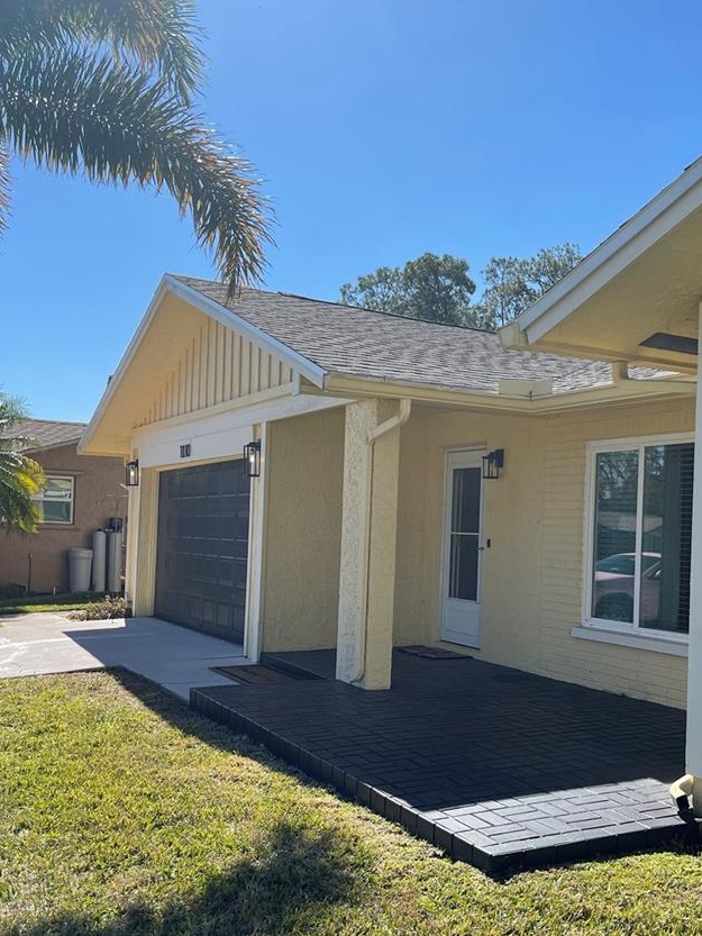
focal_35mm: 36
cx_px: 476
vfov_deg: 51.3
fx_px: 973
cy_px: 508
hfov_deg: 39.1
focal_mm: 5.1
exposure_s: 1/3663
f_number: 1.6
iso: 32
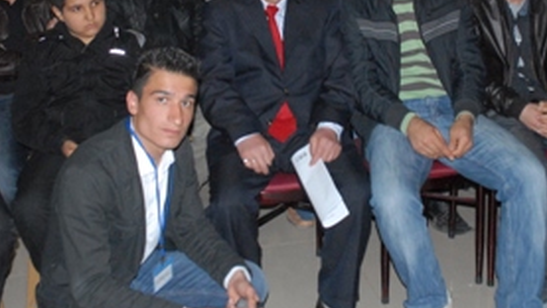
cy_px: 26
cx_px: 316
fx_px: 812
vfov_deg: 21.0
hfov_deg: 37.1
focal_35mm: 56
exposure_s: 1/30
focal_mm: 20
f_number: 5.6
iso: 1250
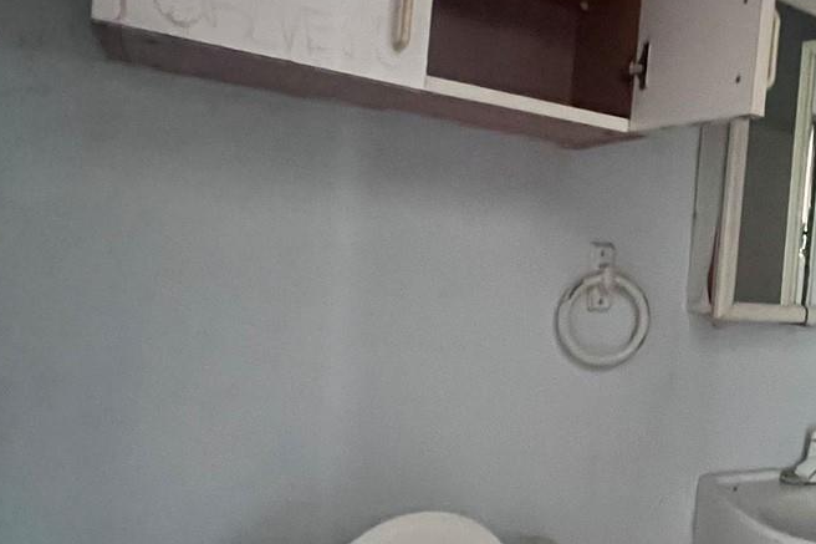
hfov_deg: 46.6
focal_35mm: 33
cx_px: 838
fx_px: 748
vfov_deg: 39.8
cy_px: 316
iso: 1250
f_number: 1.8
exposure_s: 1/30
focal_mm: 1.57
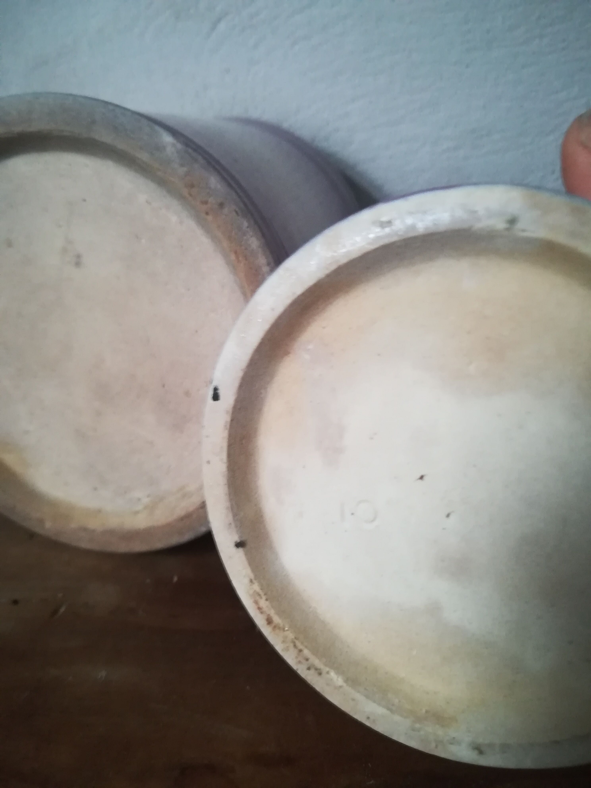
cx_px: 296
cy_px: 394
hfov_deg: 53.1
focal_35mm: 26
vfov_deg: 67.3
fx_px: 592
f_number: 2.2
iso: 640
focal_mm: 3.83
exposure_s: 1/20
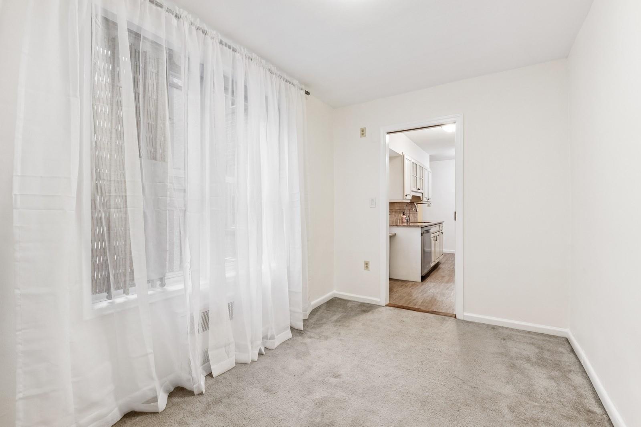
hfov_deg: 100.4
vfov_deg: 77.3
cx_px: 320
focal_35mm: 15
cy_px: 214
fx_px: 267
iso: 640
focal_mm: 15
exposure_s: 1/10
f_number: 14
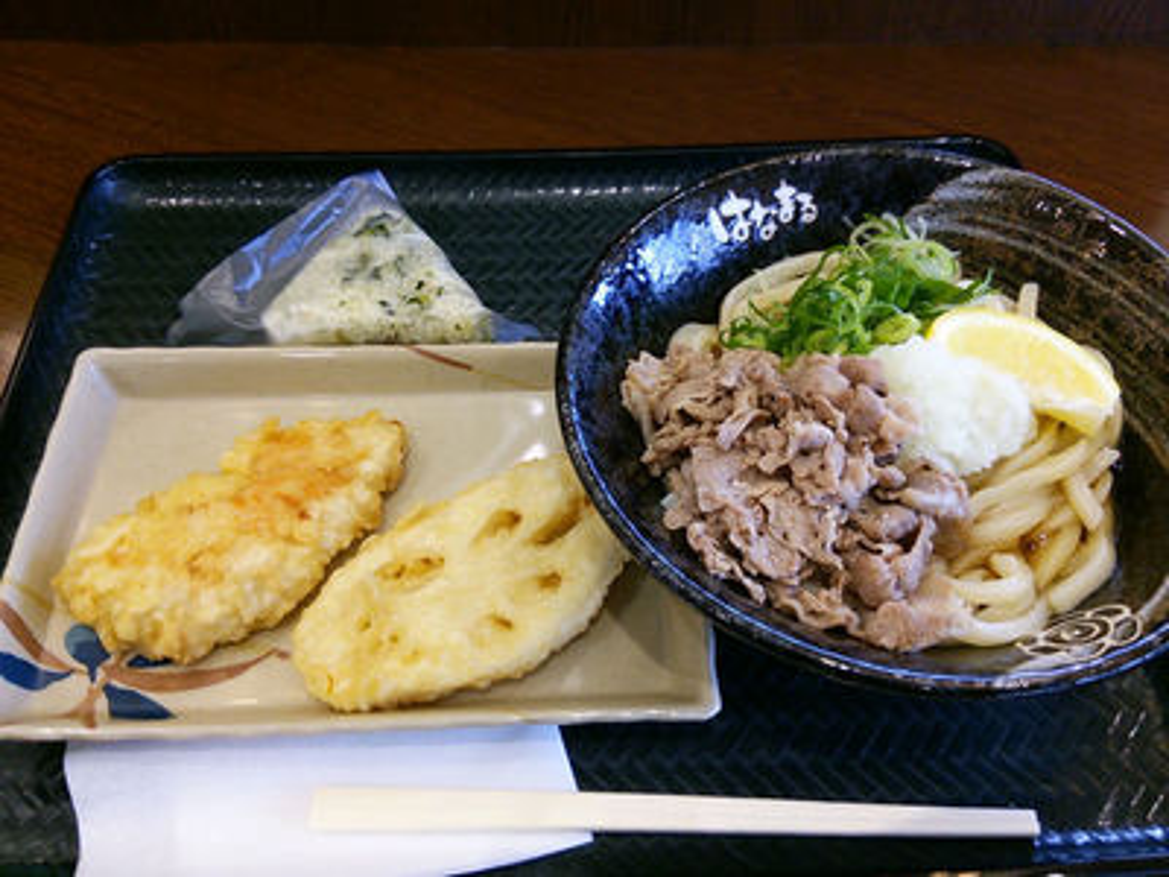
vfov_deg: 46.8
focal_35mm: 30
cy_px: 438
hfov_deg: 60.0
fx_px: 1013
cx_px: 584
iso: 80
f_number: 1.94
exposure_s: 1/48
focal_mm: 4.06
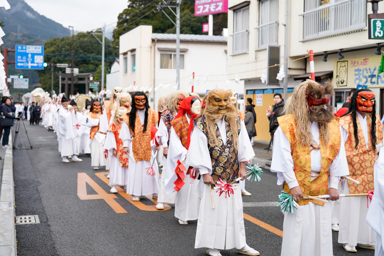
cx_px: 192
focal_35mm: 50
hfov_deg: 39.6
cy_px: 128
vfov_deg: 27.0
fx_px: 533
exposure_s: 1/125
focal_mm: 50
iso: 100
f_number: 2.8
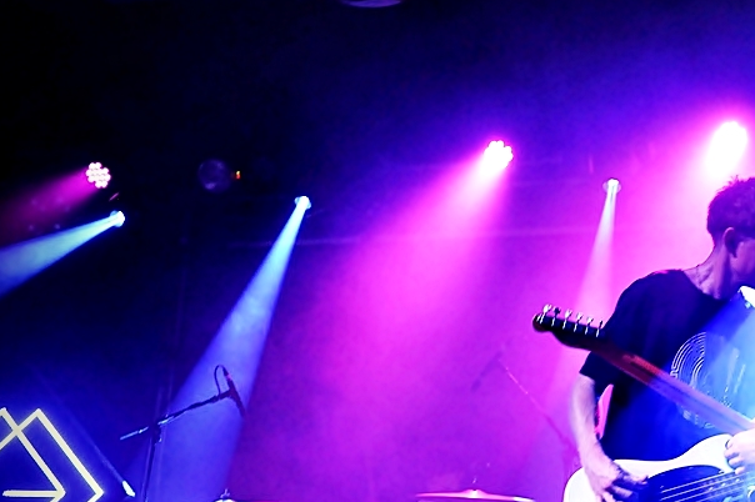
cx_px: 595
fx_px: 1111
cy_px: 372
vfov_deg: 25.2
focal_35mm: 53
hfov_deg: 36.4
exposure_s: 1/100
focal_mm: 32
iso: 2000
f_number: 4
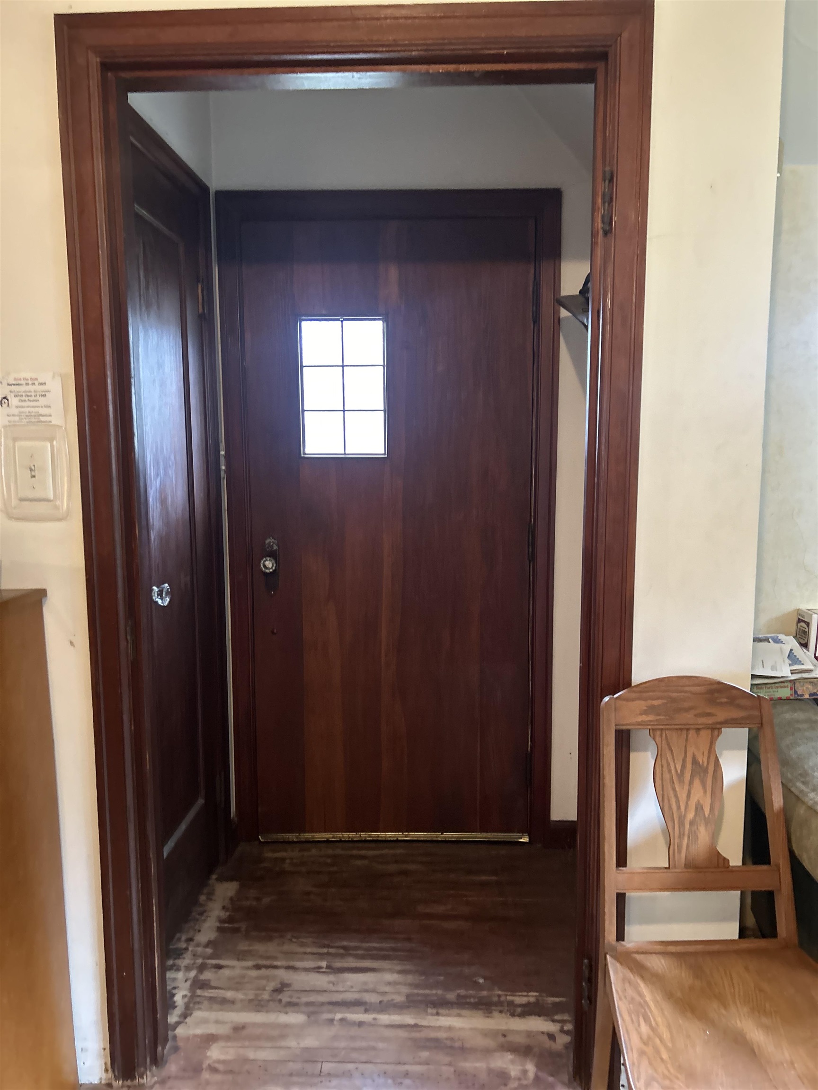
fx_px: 819
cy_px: 545
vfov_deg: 67.3
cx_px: 409
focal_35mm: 26
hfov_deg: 53.1
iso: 500
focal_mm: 5.7
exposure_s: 1/30
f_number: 1.5
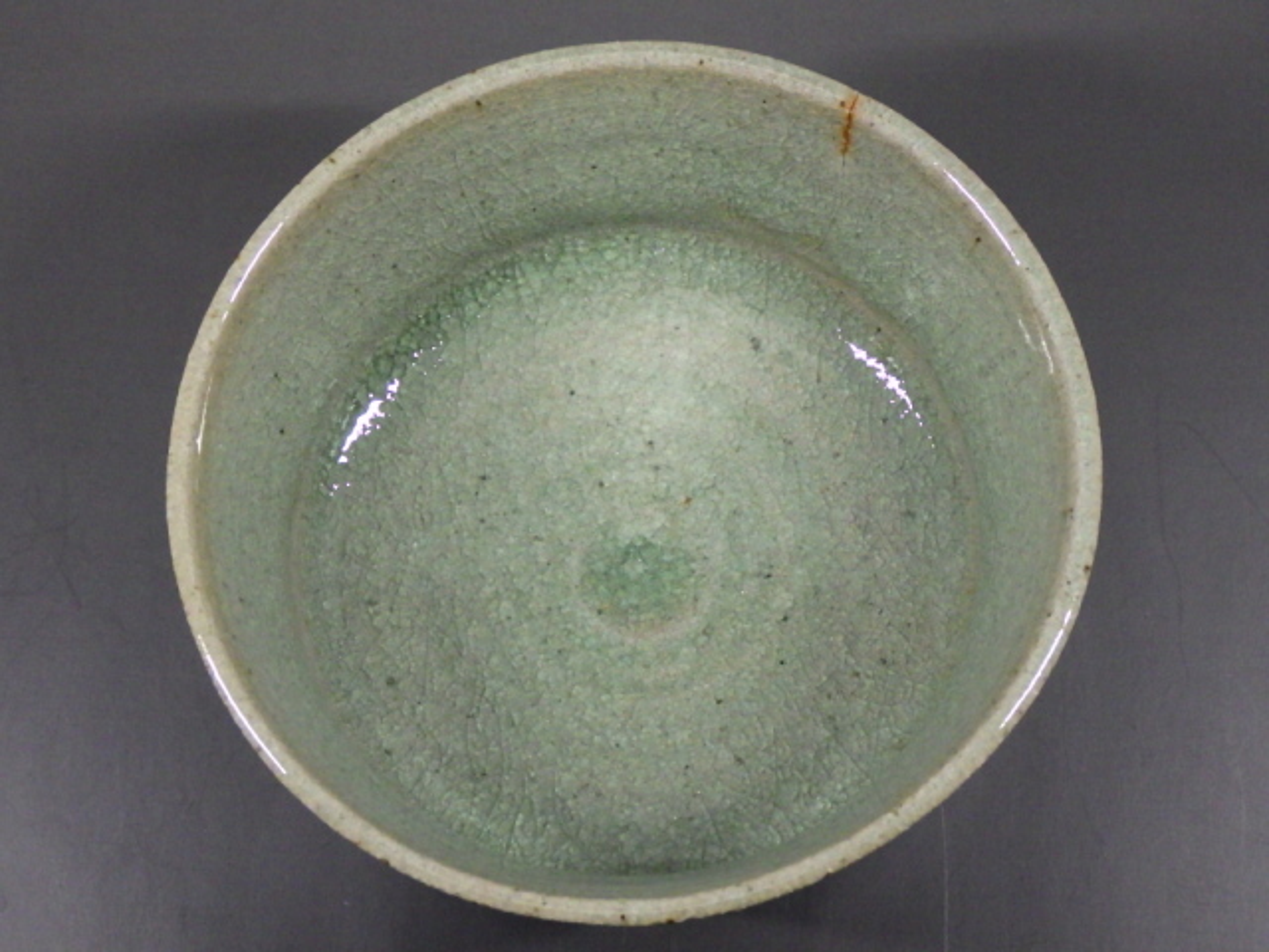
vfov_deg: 23.7
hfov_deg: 31.2
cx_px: 634
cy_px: 476
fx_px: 2273
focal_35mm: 62
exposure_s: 1/60
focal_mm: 11.1
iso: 320
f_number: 4.6
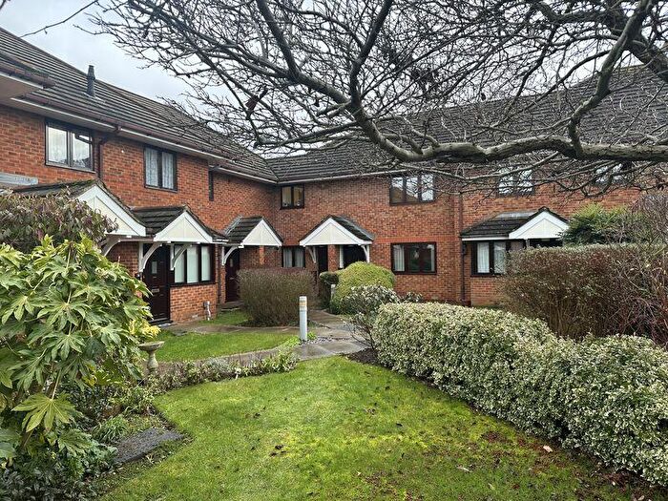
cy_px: 250
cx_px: 334
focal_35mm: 24
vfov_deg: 56.8
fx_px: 463
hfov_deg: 71.6
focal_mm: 6.86
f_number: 1.78
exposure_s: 1/205
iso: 80
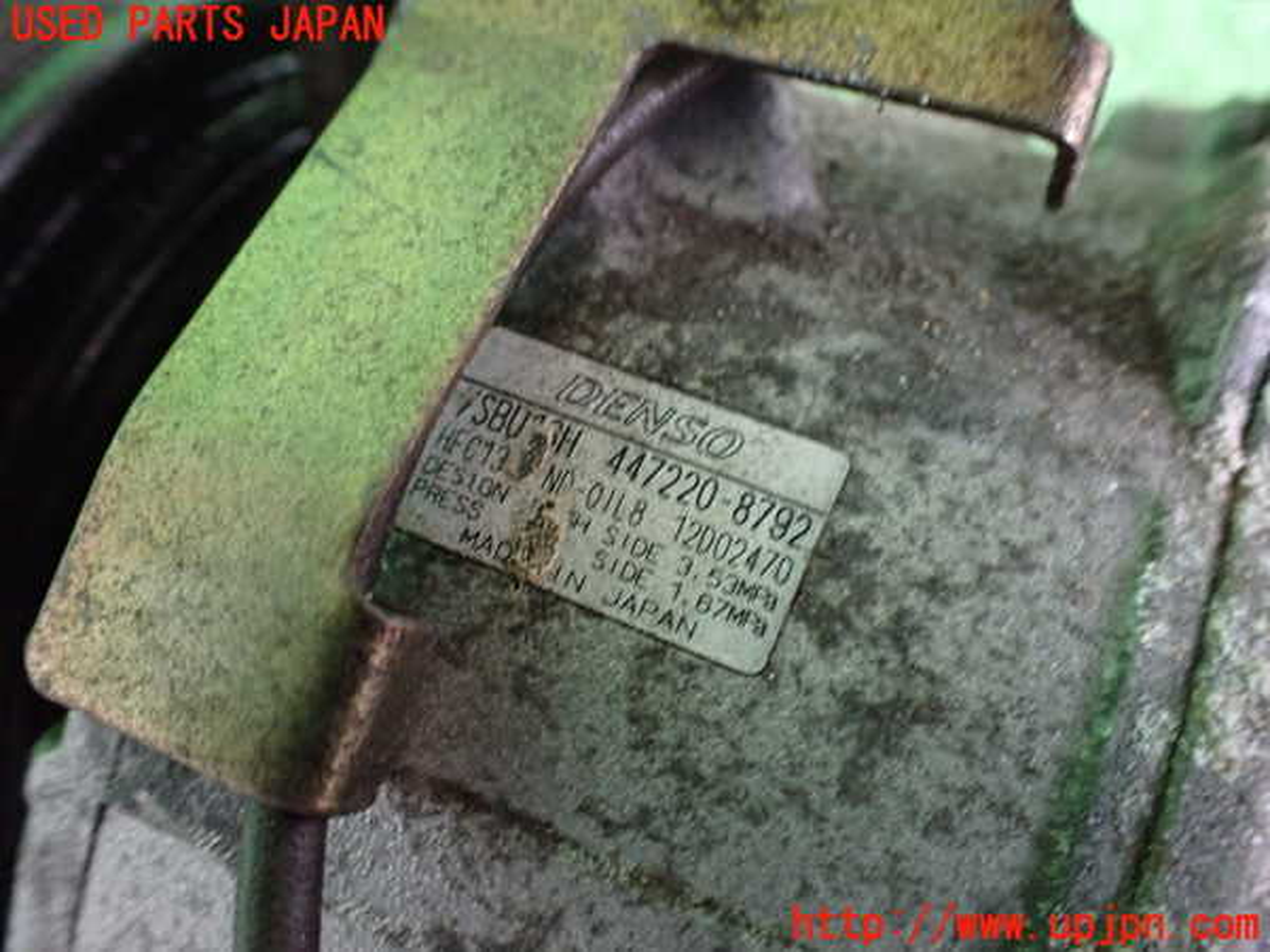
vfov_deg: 46.8
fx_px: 1101
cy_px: 476
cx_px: 635
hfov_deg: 60.0
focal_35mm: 30
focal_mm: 5.4
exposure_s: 1/40
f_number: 2.3
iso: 800
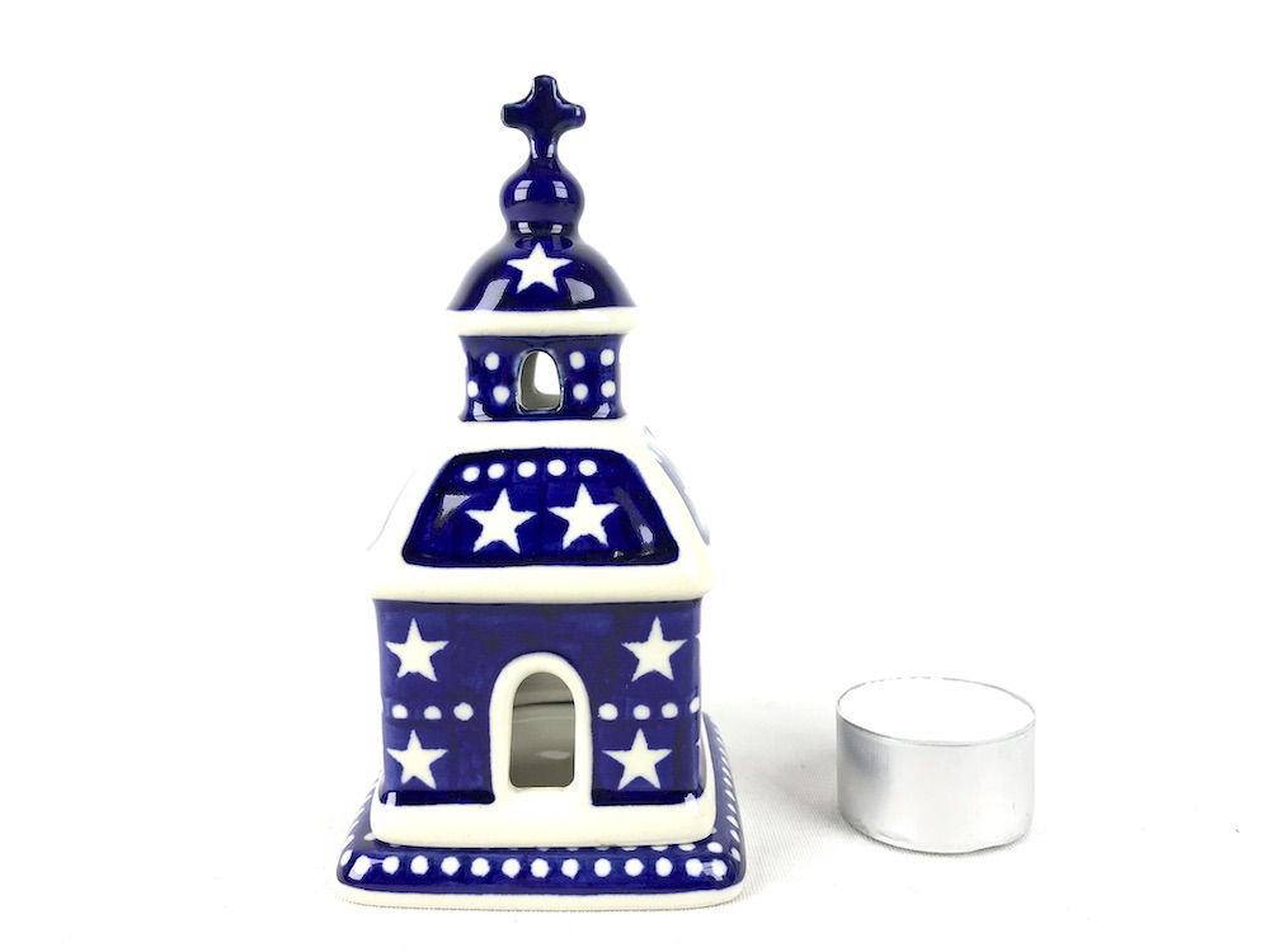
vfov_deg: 49.7
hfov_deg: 63.4
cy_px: 476
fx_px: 1027
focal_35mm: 28
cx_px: 635
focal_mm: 3.99
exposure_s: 1/151
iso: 20
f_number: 1.8
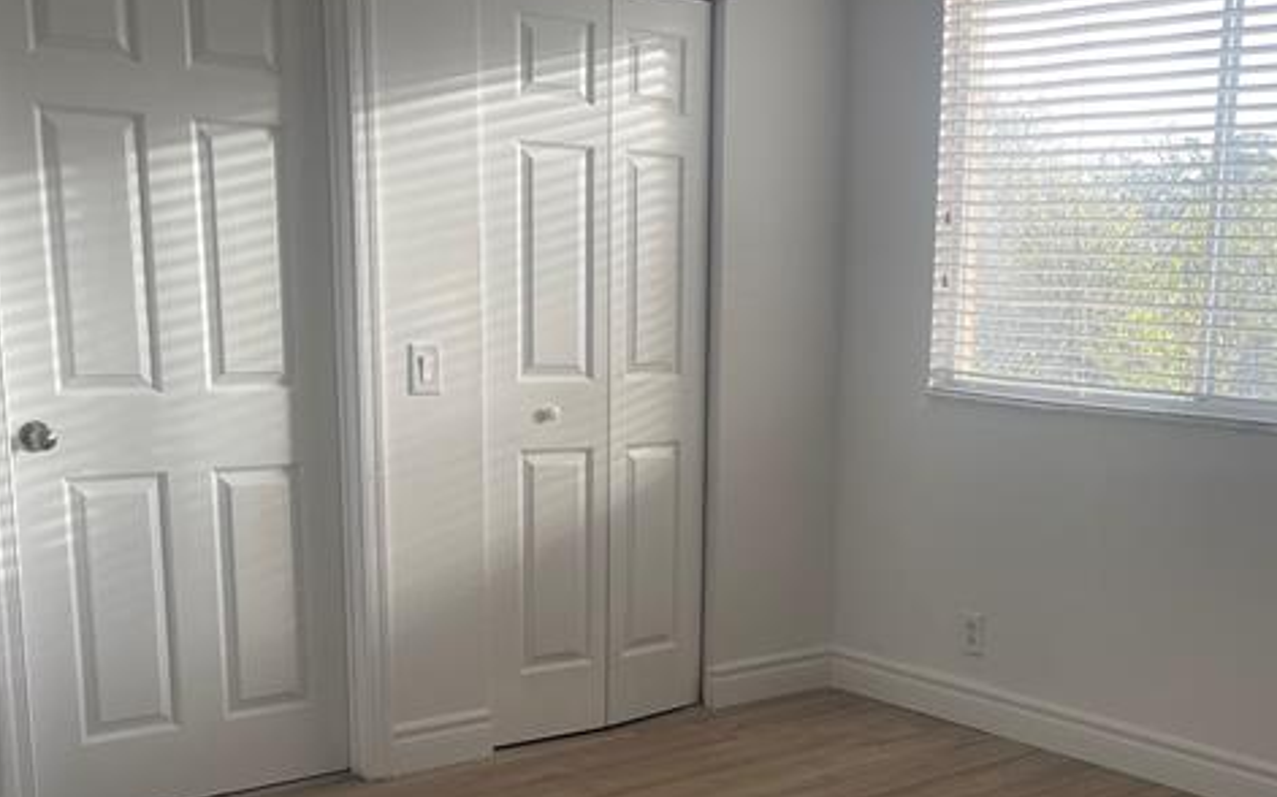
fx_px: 1566
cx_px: 868
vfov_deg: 28.1
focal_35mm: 45
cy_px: 602
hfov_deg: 43.6
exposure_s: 1/121
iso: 50
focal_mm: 5.1
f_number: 1.6
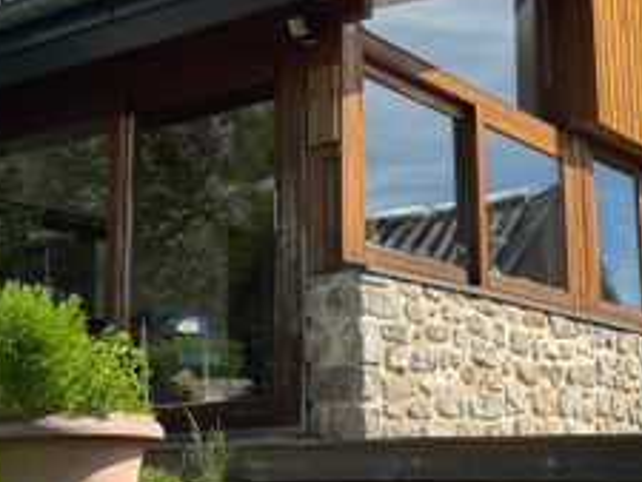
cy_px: 251
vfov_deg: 23.0
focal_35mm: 64
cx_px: 399
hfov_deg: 30.1
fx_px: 1188
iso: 80
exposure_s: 1/3597
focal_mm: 6.76
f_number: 1.78
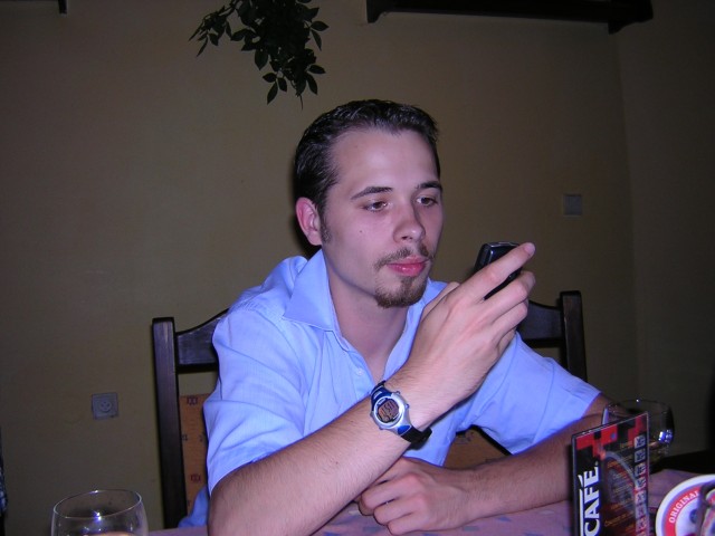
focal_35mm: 36
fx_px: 744
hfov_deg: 51.4
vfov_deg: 39.7
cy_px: 268
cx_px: 358
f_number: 2.6
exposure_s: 1/60.1
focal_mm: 4.7
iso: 100
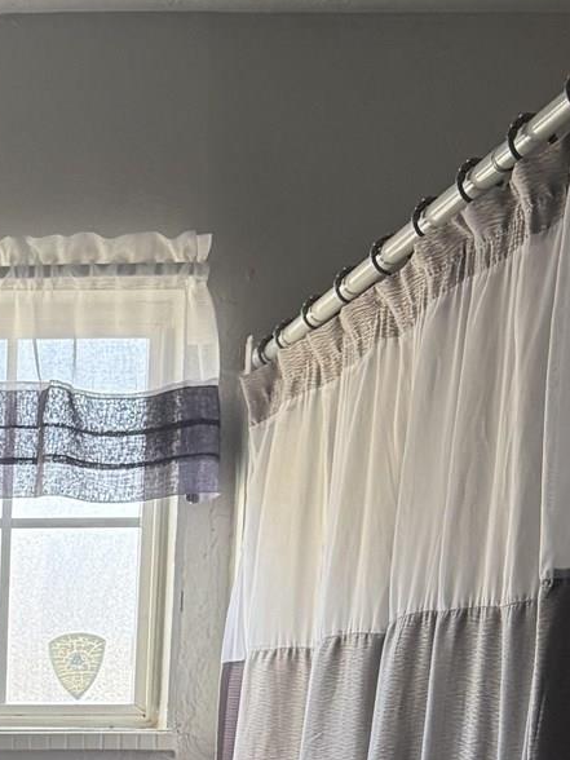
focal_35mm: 94
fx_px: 2064
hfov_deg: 14.6
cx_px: -288
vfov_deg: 19.3
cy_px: 980
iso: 200
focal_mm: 6.76
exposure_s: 1/129
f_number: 1.78
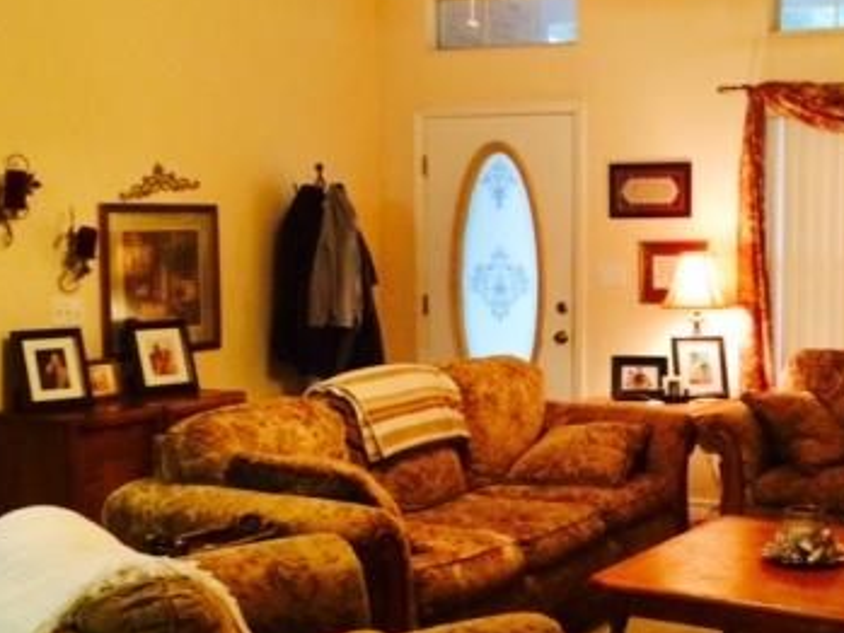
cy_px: 309
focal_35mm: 55
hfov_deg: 33.8
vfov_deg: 26.6
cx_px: 684
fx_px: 1341
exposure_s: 1/30
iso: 320
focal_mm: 4.12
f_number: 2.2
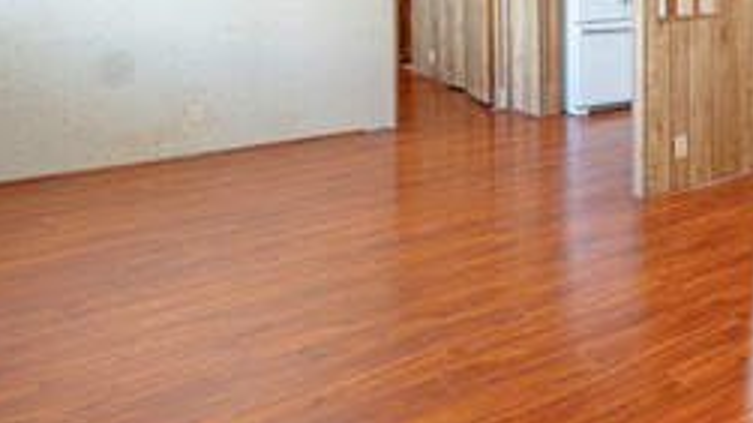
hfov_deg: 39.7
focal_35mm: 40
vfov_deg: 26.9
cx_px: 855
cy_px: -60
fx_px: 798
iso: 100
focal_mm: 10
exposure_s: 1/1.67
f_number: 7.1
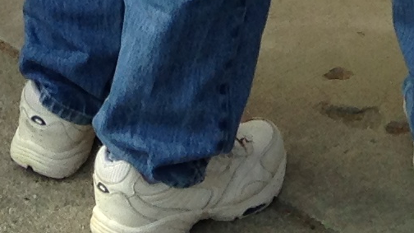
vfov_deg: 4.7
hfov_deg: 9.1
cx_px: -161
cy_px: -735
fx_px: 2557
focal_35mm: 233
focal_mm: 4.12
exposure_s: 1/753
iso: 50
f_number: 2.4
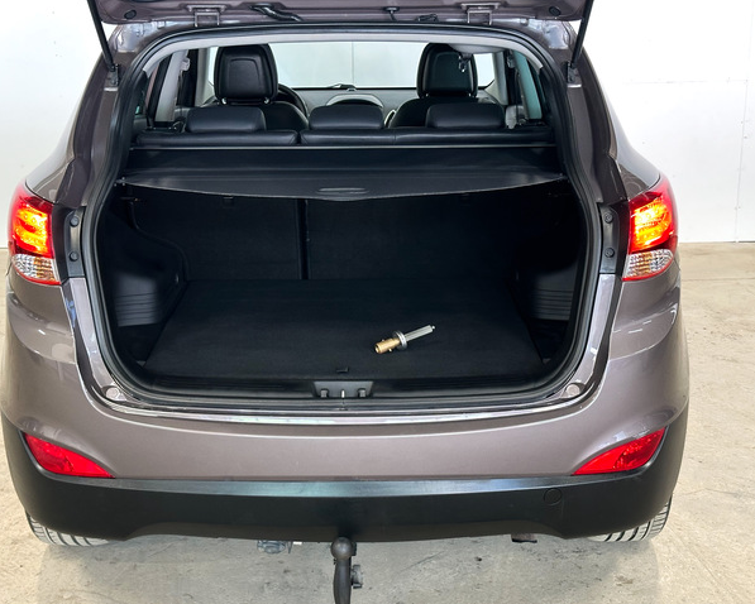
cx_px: 345
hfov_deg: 36.6
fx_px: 1140
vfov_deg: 29.7
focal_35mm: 51
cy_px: 305
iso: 320
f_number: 1.8
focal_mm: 6.86
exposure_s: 1/35
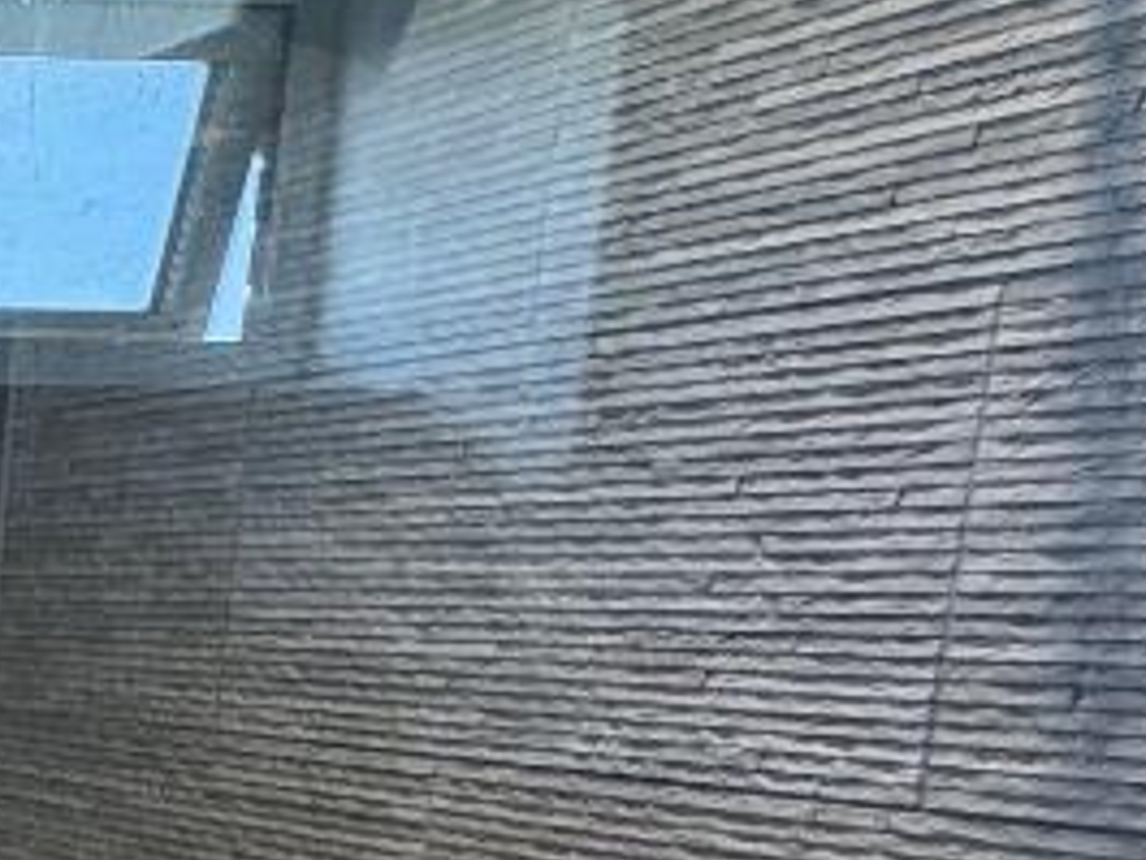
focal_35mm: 54
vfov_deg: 25.8
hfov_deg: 20.9
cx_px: -1003
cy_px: 838
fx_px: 1789
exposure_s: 1/100
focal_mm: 2.22
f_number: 2.2
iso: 125
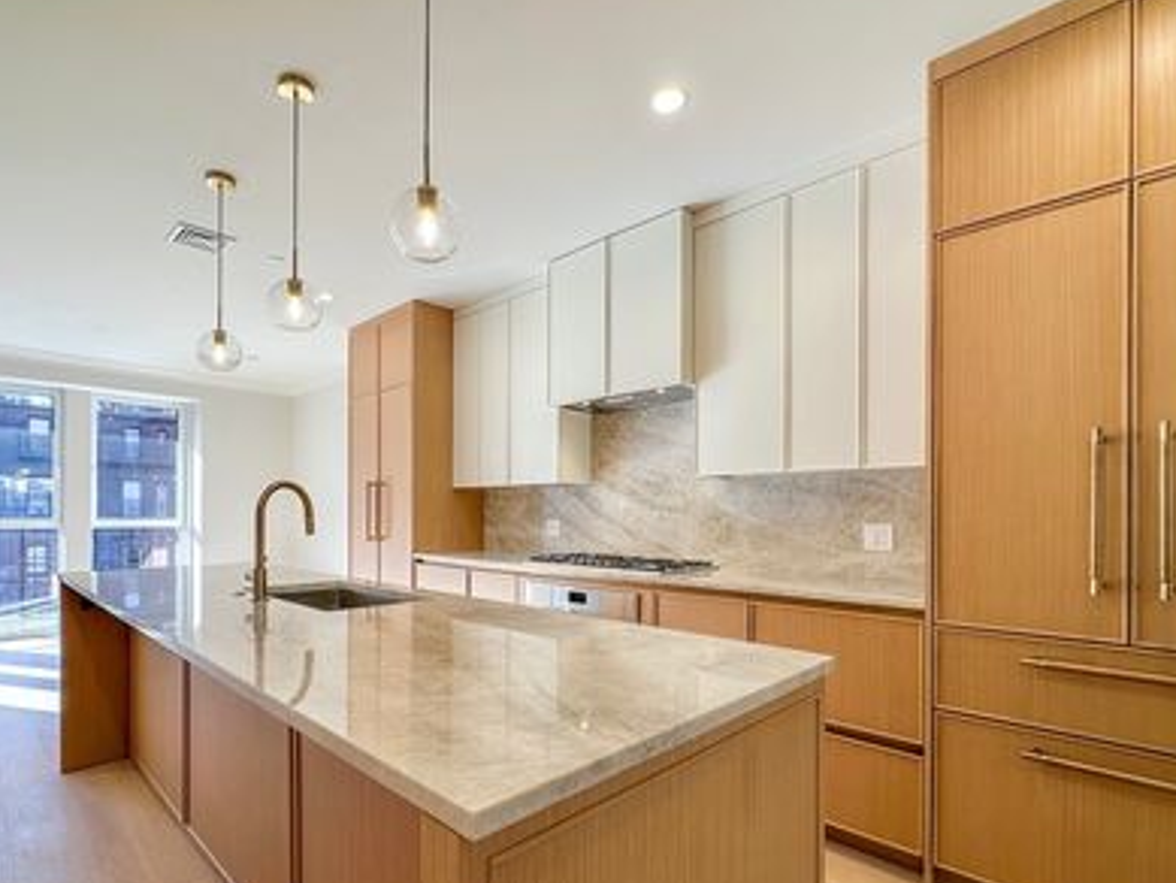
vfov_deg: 70.9
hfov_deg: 87.5
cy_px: 528
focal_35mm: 18
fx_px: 612
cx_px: 532
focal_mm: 2.22
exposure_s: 1/120
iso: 80
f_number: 2.2
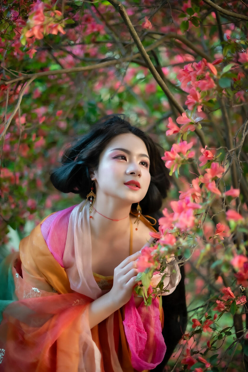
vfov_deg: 39.6
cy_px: 186
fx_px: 516
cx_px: 124
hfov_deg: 27.0
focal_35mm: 50
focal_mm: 50
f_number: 1.4
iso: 1000
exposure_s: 1/320
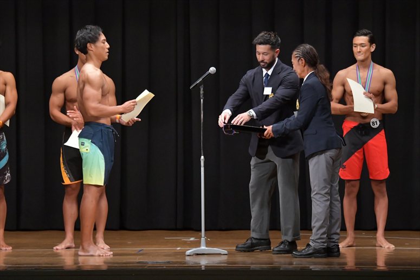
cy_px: 140
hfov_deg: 10.2
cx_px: 210
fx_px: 2356
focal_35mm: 202
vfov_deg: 6.8
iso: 6400
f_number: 5.6
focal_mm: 135
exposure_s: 1/400
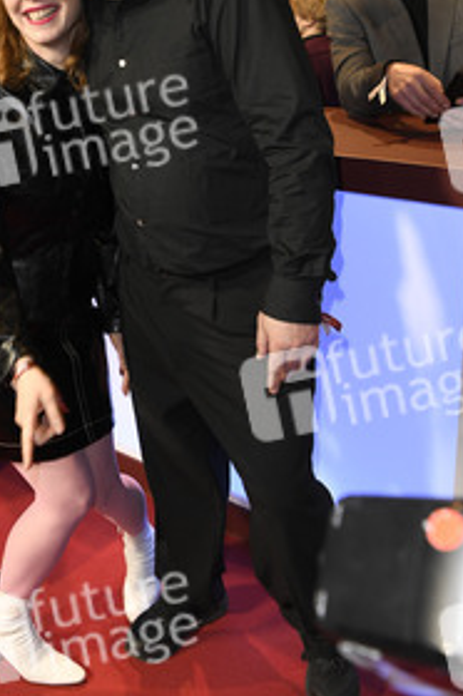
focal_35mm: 40
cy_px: 259
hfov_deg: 32.9
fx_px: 774
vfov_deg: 48.0
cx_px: 142
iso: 1600
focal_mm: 28
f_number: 5
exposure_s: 1/160
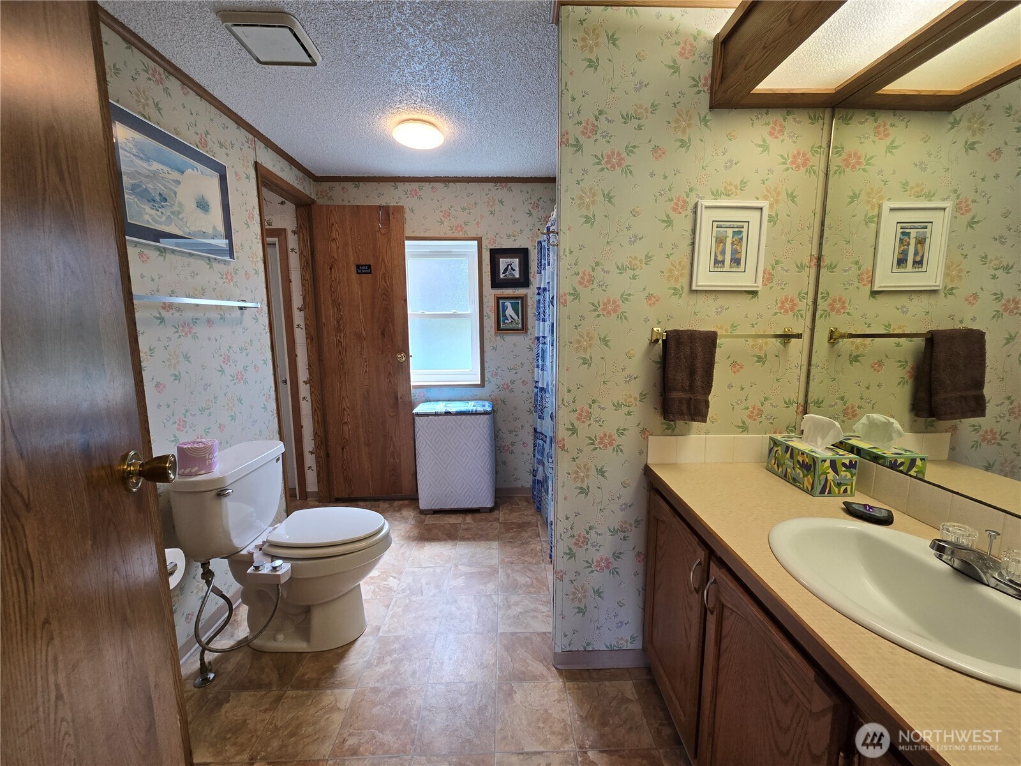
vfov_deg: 89.9
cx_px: 510
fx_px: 383
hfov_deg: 106.2
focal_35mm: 13
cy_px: 383
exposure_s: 1/60
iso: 50
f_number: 2.2
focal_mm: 2.2
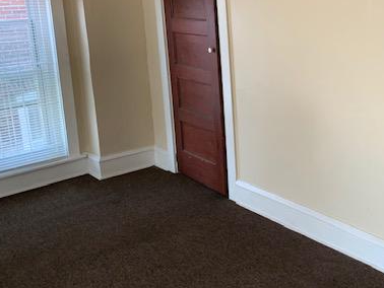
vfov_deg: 32.7
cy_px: 102
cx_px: 301
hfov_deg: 41.3
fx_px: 488
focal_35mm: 44
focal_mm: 4.25
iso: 80
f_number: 1.8
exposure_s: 1/121
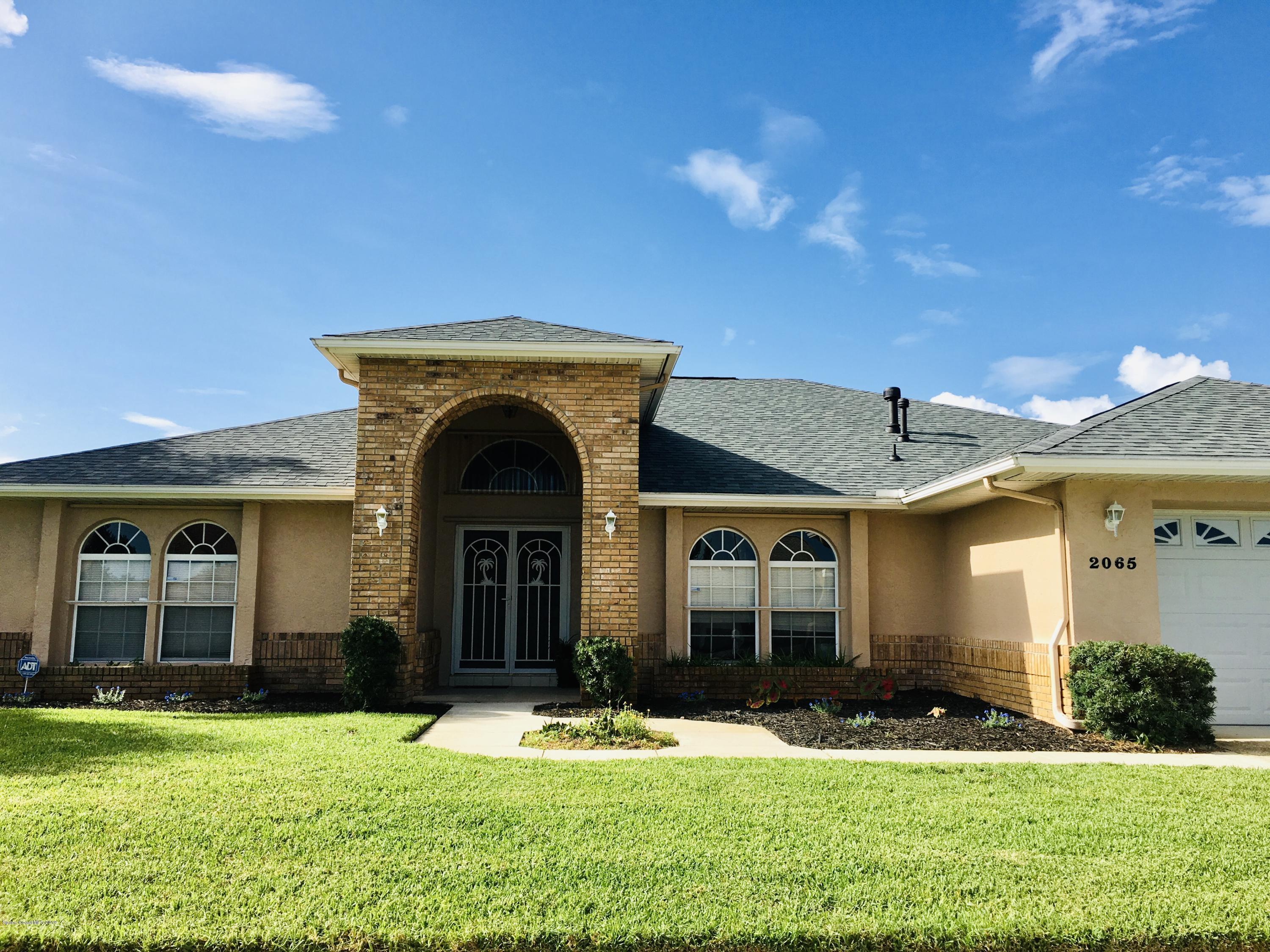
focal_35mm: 29
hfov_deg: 61.7
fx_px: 1064
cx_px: 635
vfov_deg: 48.2
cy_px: 476
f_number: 2.2
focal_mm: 4.15
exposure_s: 1/1282
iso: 25
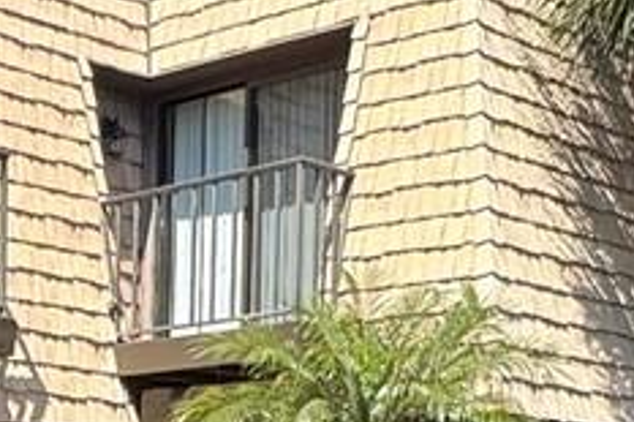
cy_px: 539
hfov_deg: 18.9
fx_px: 1760
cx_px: -188
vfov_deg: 13.2
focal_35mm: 100
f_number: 2.2
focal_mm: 2.22
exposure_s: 1/734
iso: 40
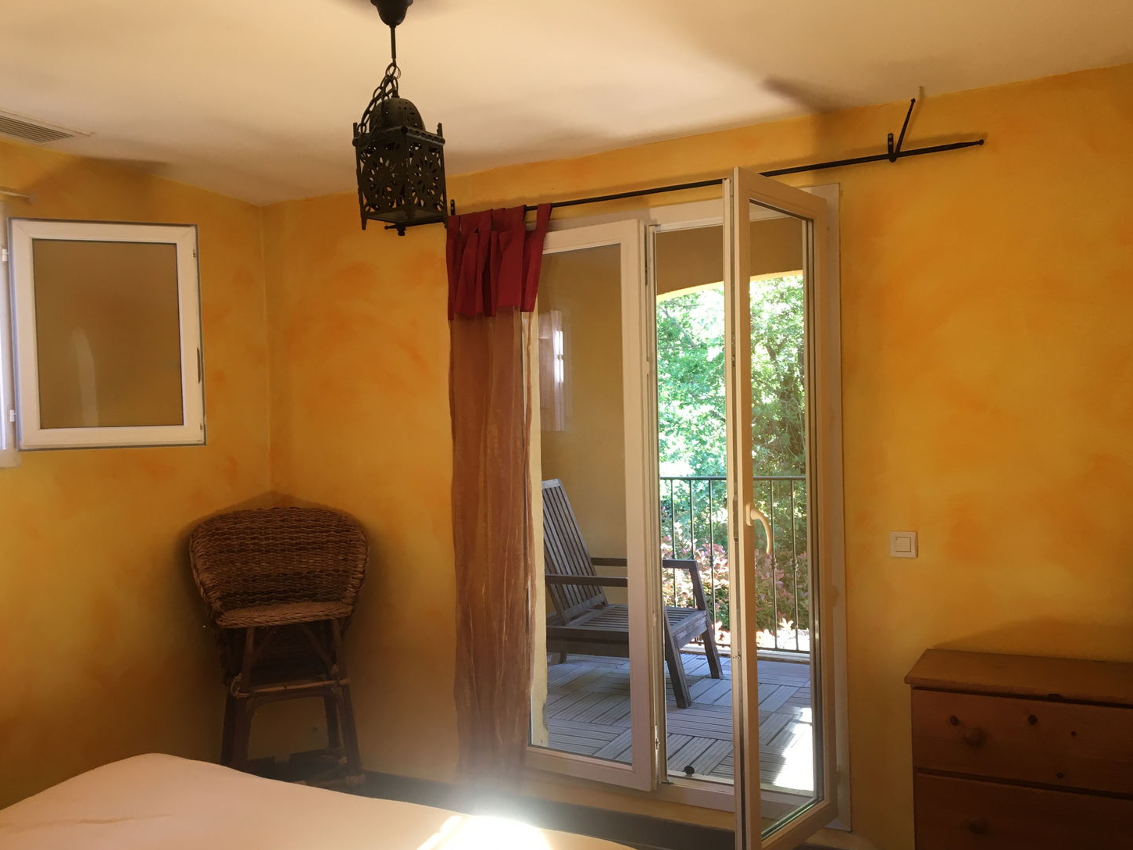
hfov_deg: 56.8
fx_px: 1048
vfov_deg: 44.2
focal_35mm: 32
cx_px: 527
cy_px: 452
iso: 40
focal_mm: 4.15
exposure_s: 1/33
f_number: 2.2
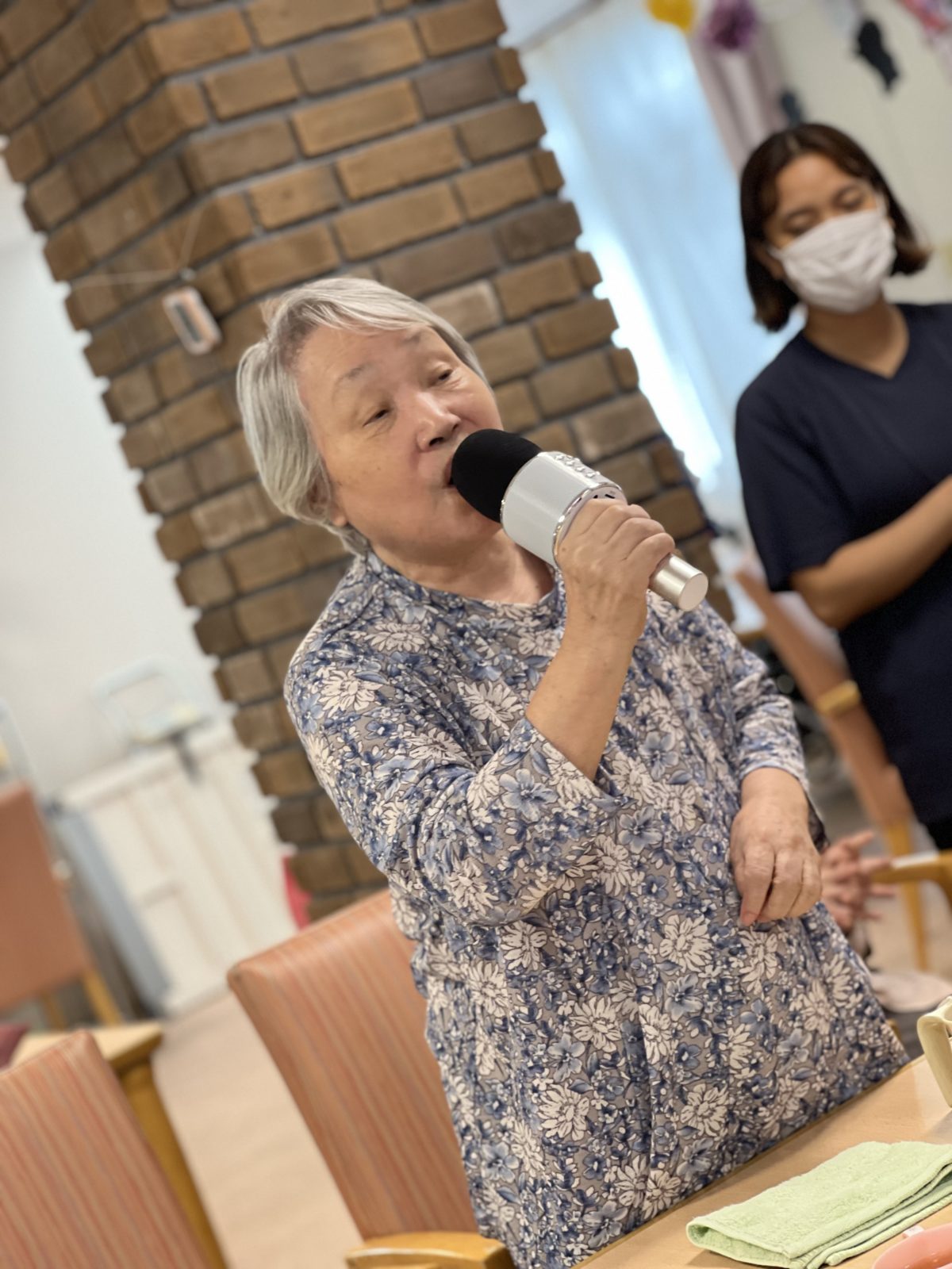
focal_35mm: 77
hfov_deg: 19.1
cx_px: 476
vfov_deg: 25.3
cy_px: 634
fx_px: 2824
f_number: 2.8
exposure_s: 1/40
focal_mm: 9
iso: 250
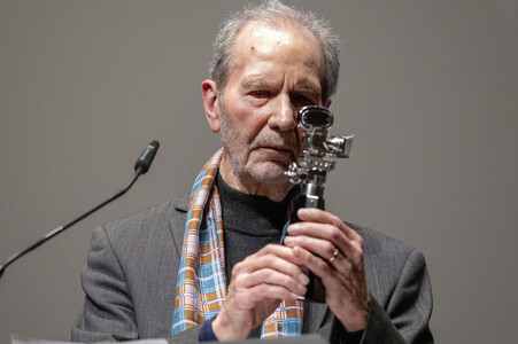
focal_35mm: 210
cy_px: 172
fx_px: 3019
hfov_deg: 9.8
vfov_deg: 6.5
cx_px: 259
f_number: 2.8
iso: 2500
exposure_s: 1/320
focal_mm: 140
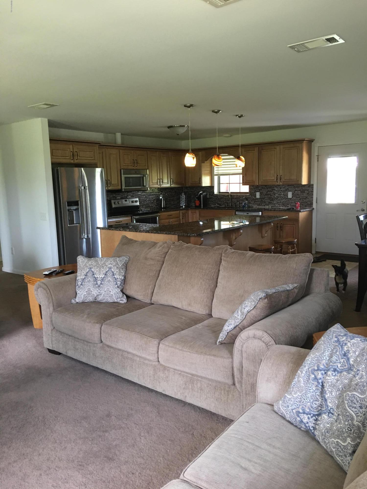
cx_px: 184
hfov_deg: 48.2
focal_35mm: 29
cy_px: 244
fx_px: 410
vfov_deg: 61.7
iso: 50
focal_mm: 4.15
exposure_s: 1/15
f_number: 2.2
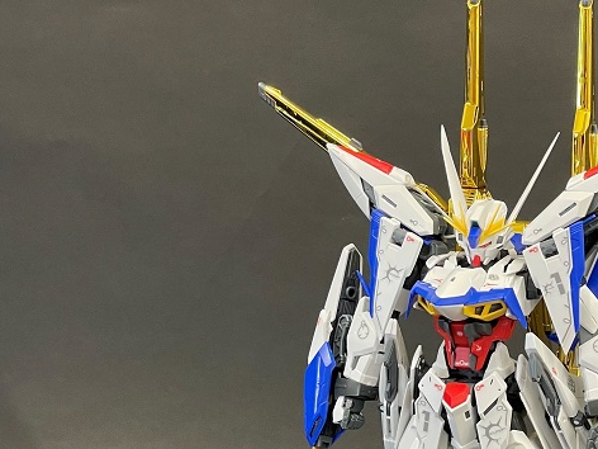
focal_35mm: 99
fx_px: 1710
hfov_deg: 19.5
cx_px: 534
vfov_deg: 14.8
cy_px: 365
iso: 125
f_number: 2
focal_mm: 6
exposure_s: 1/60
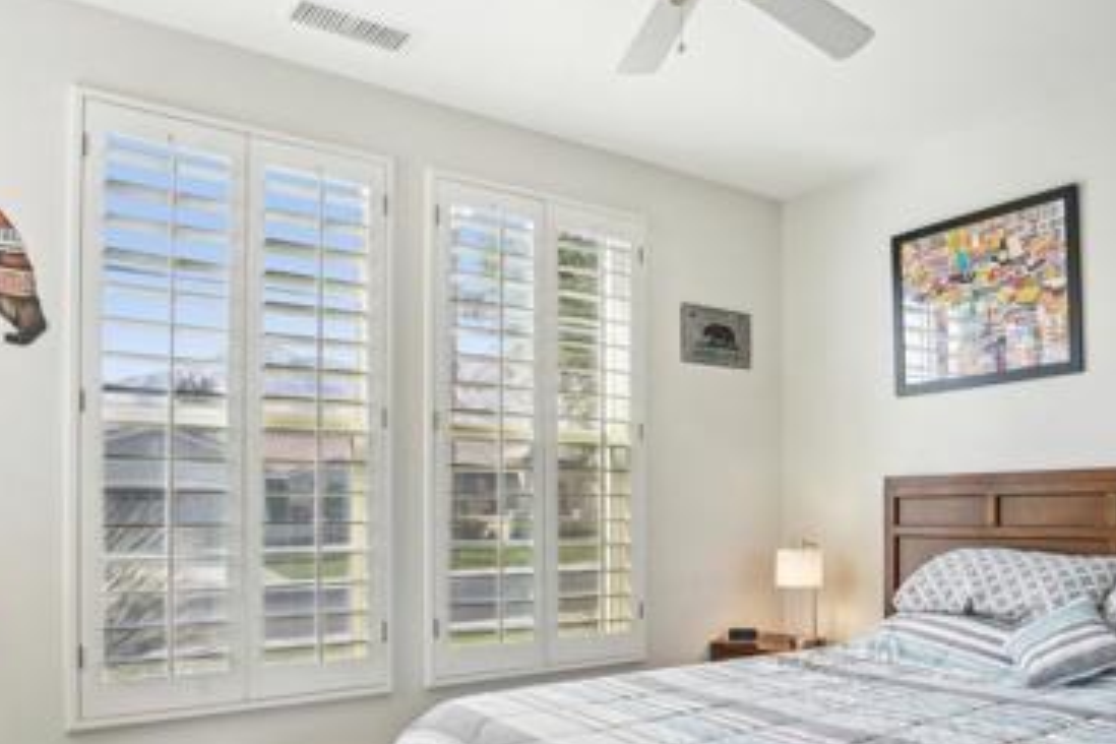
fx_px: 868
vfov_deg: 45.1
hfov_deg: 64.4
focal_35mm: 28
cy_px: 538
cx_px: 704
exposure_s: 1/30
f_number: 8
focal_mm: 16
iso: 200
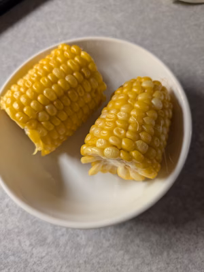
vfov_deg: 69.4
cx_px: 102
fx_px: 196
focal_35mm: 25
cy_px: 136
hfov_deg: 54.9
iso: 447
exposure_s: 1/40
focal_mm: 5.43
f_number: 1.89
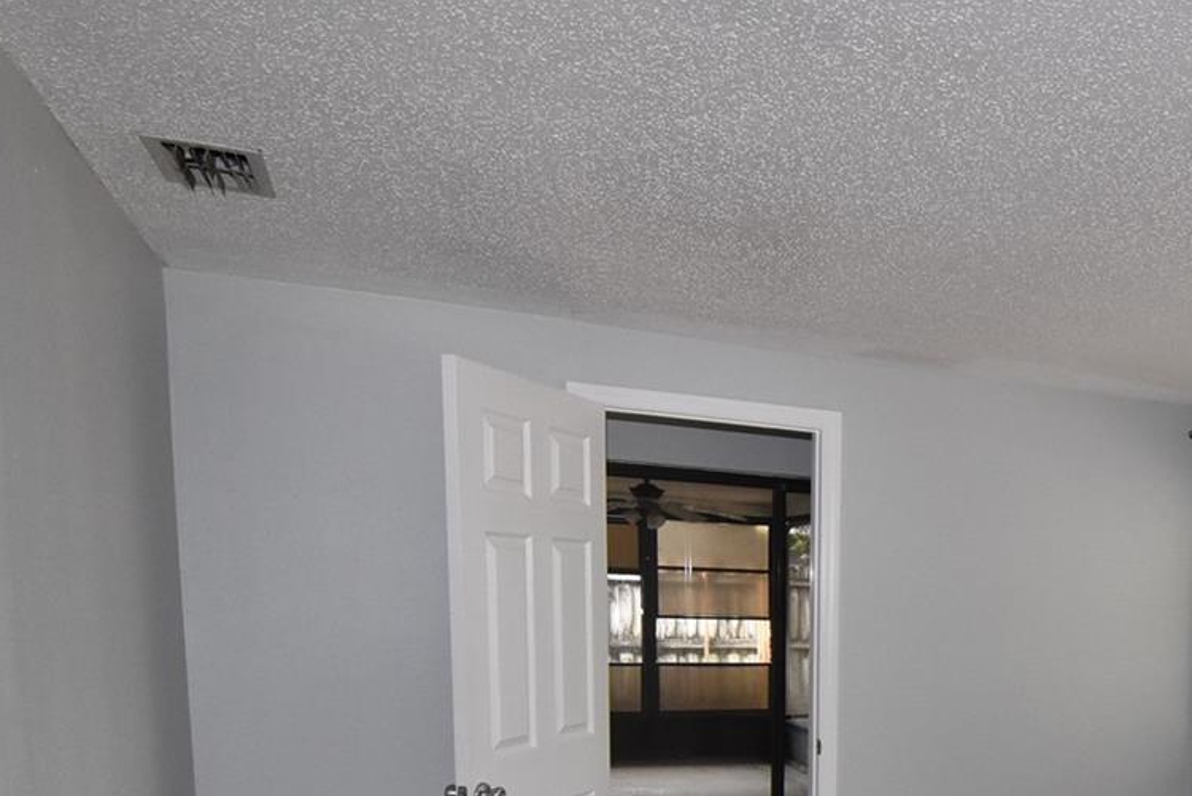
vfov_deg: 37.9
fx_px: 1060
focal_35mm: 32
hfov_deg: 52.9
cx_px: 1027
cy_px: 744
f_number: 8
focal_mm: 10
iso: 1600
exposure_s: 1/125
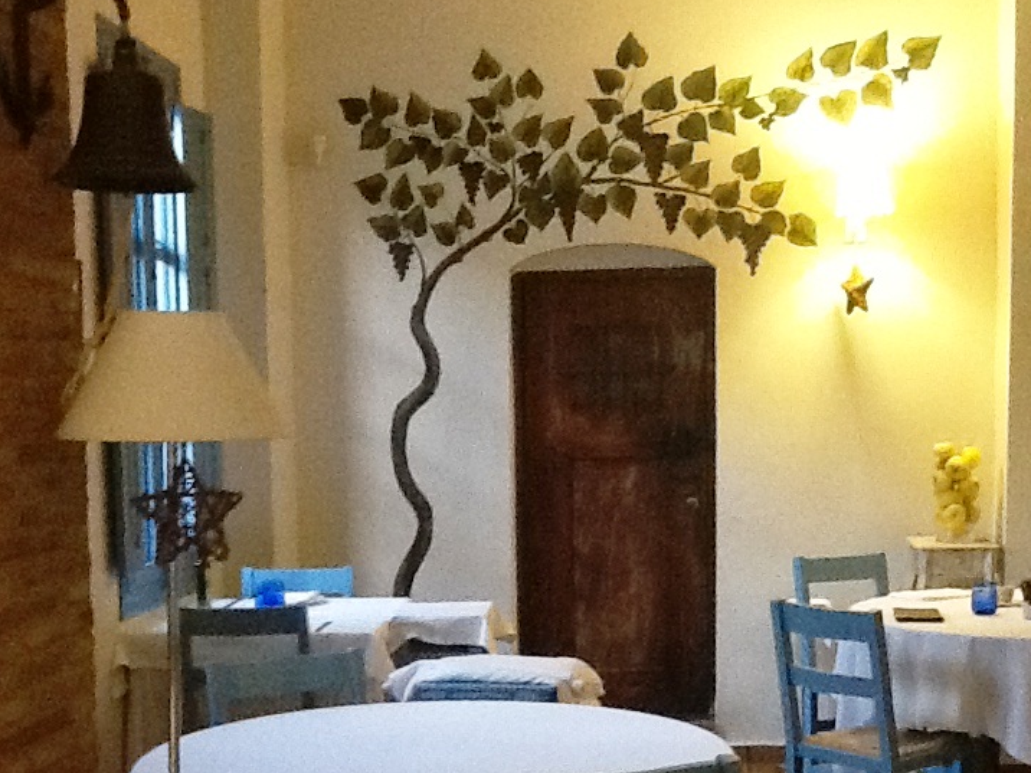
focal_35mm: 59
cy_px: 569
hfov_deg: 32.7
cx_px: 514
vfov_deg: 24.6
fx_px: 1757
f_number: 2.4
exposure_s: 1/24
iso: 320
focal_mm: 2.03
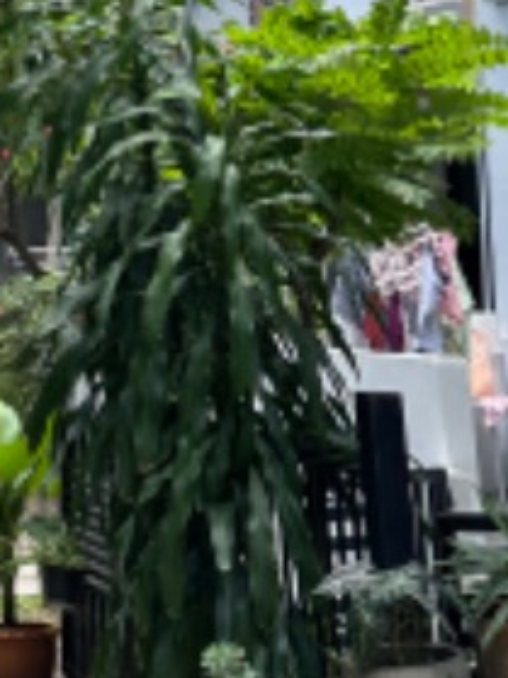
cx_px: -165
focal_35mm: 86
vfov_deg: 21.0
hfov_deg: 16.2
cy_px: -163
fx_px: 1684
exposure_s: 1/222
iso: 64
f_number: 1.78
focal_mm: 6.86
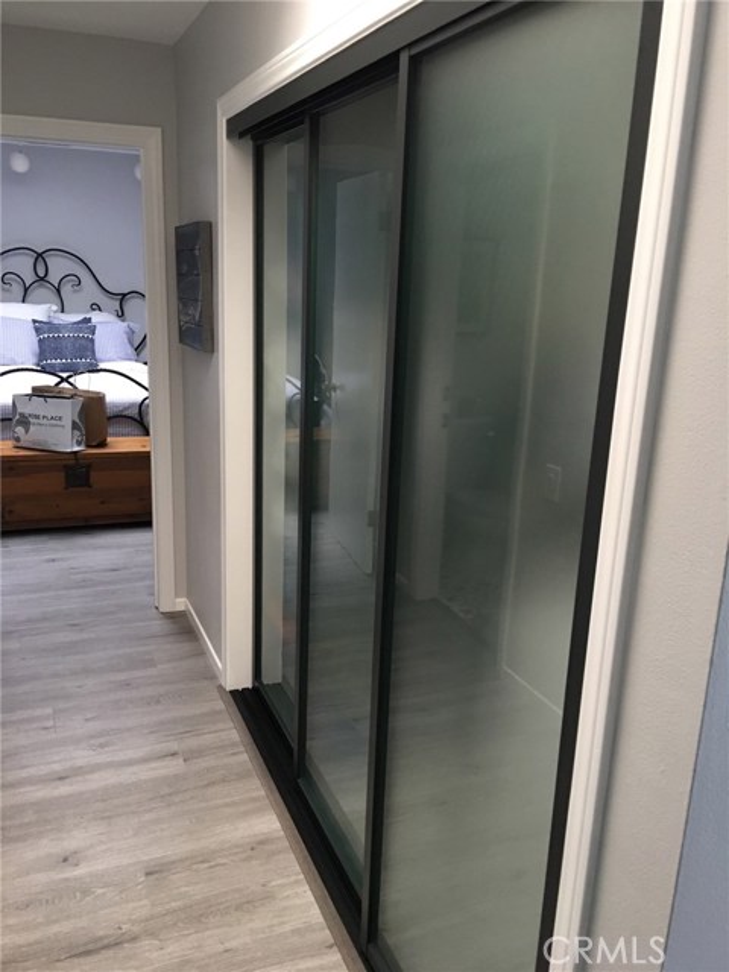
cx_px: 364
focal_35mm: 29
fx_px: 814
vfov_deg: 61.7
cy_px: 486
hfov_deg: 48.2
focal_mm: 4.15
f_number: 2.2
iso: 64
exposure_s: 1/15
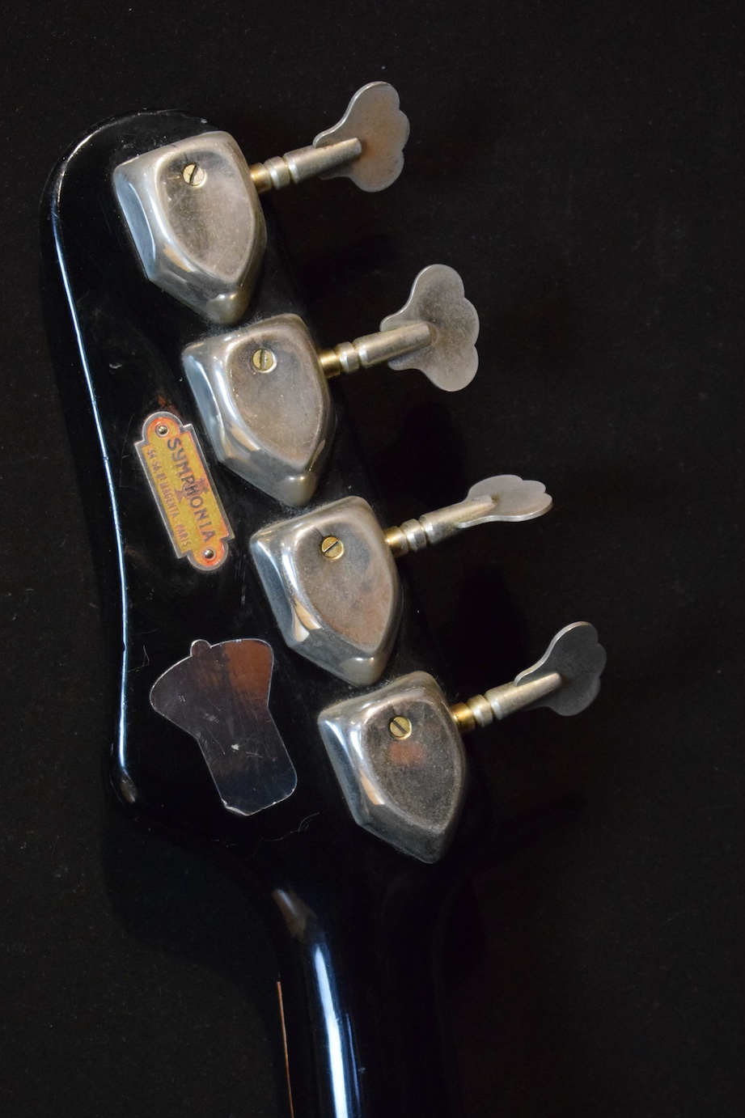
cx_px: 352
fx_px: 2780
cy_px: 581
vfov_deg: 22.7
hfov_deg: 15.3
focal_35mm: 90
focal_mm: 55
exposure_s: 1/50
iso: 6400
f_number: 5.6
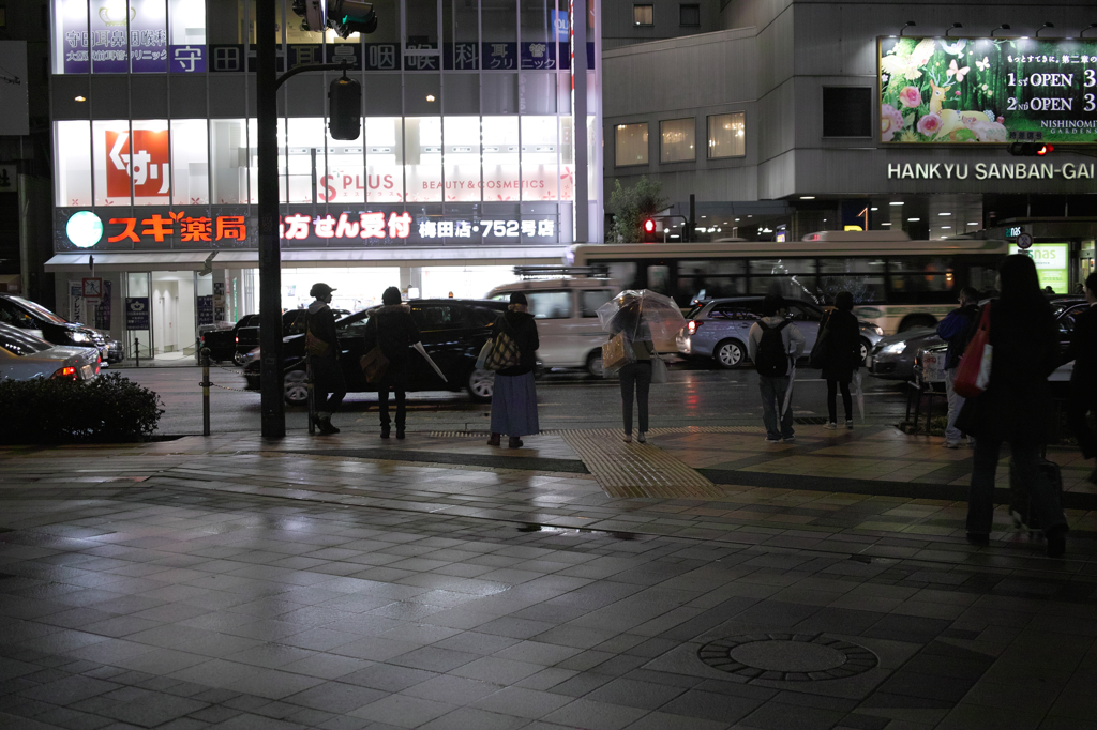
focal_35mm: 41
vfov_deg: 32.6
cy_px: 365
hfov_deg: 47.4
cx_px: 548
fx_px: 1249
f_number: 2.8
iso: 400
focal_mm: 24.2
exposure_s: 1/50
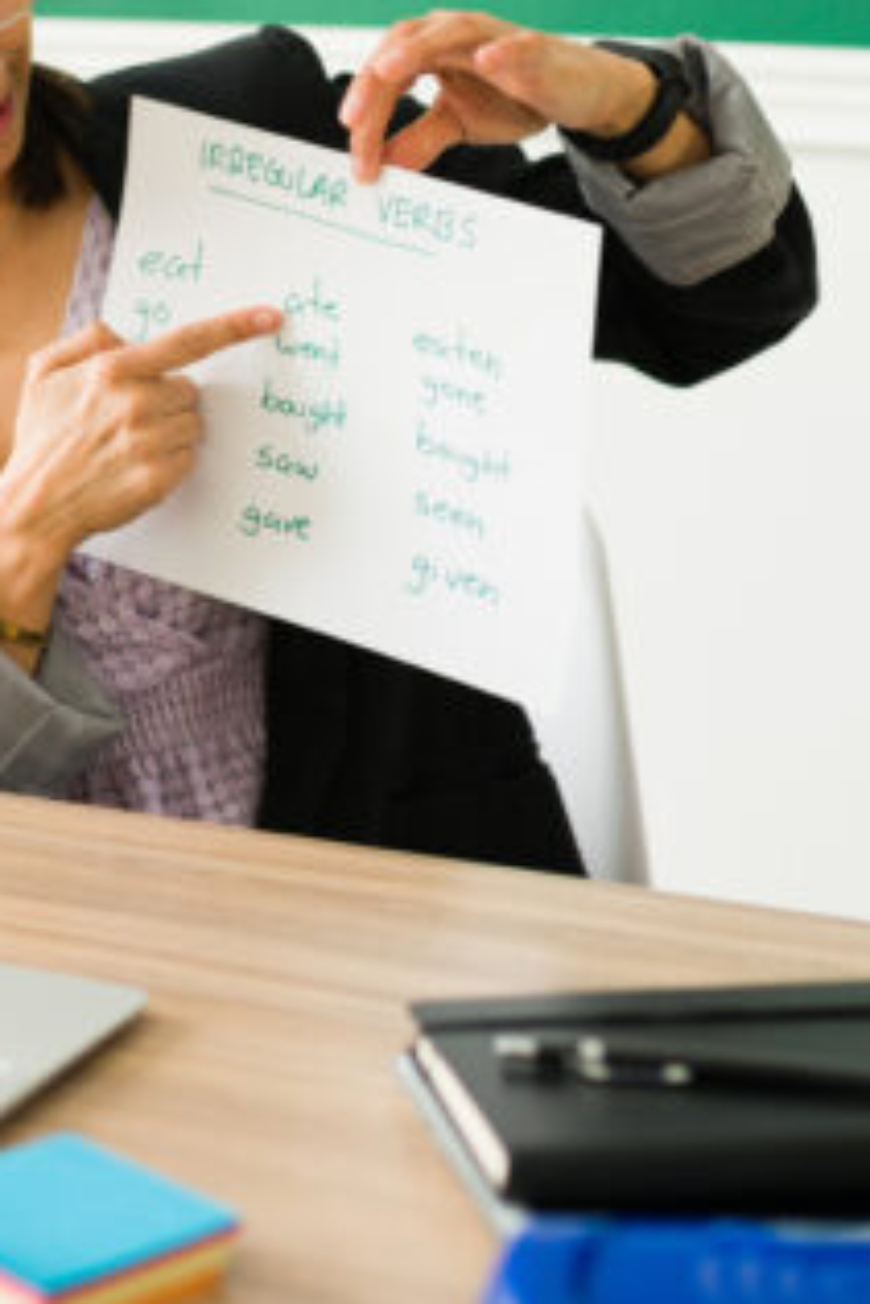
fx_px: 3078
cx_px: 82
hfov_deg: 15.9
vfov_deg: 23.7
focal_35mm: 85
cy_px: 384
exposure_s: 1/160
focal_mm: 35
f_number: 1.8
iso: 250
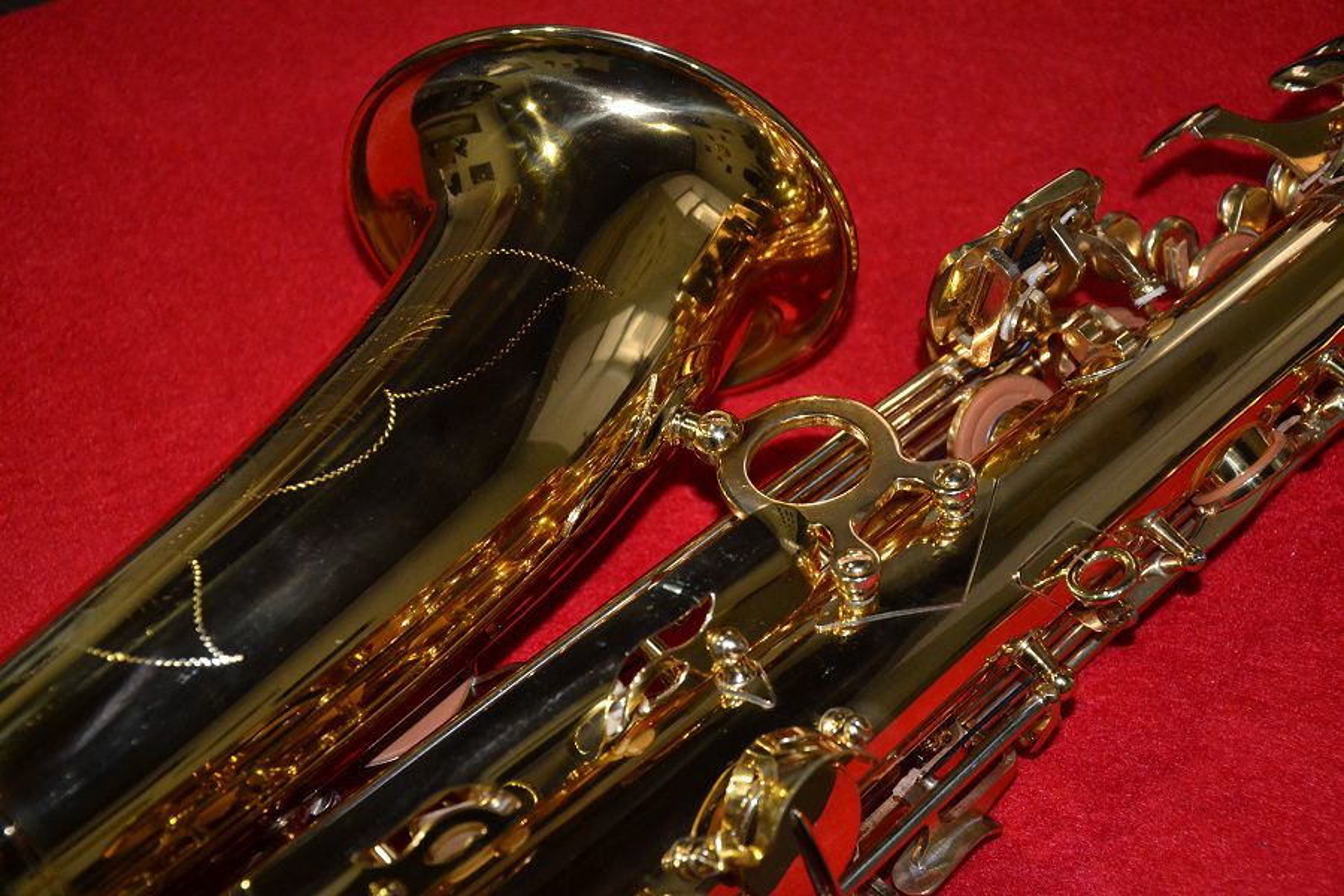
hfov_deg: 27.0
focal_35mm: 75
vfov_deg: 18.2
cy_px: 448
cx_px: 672
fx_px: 2800
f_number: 5
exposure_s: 1/60
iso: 1600
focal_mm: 50
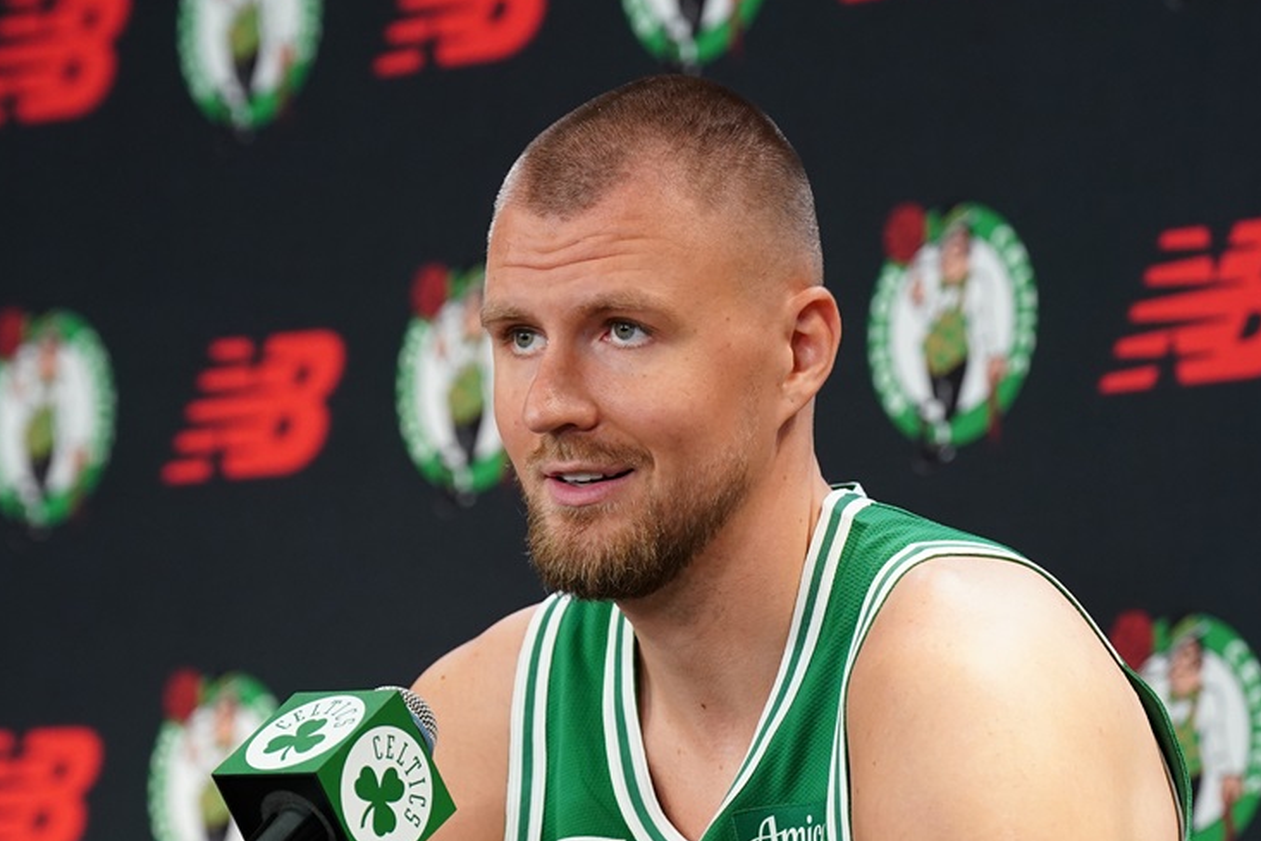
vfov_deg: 6.2
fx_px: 7742
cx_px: 597
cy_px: 636
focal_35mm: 221
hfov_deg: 9.3
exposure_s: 1/250
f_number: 3.5
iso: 2500
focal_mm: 135
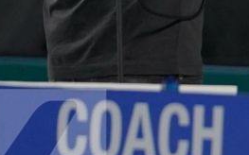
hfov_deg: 1.5
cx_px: 660
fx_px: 9454
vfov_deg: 0.9
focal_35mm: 1394
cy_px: -161
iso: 1250
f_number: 2.8
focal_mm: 200
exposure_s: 1/1000
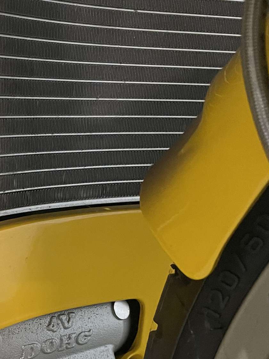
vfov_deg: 30.2
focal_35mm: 62
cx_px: -13
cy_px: 304
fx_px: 642
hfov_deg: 22.5
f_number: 1.6
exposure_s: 1/33
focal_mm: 4.2
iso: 400
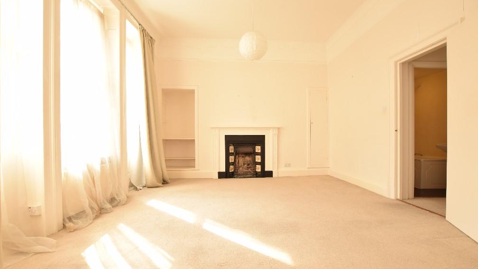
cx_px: 235
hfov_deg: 99.4
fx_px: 203
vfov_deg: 67.0
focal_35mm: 16
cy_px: 142
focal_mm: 10
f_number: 4.5
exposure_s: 1/30
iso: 100
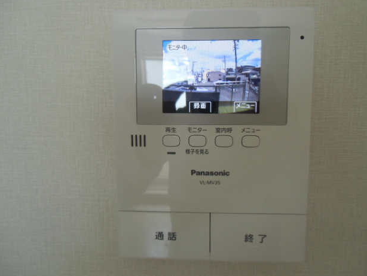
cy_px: 136
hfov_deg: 69.3
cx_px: 190
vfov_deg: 54.9
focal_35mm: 25
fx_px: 265
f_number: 3
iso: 200
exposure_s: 1/80
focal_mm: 4.24
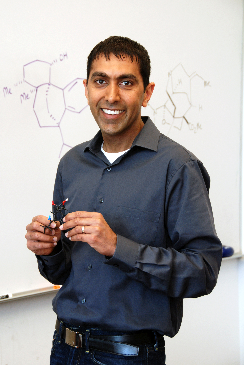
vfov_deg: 21.9
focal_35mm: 93
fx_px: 943
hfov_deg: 14.7
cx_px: 122
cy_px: 182
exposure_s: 1/60
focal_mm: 62
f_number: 5.6
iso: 400
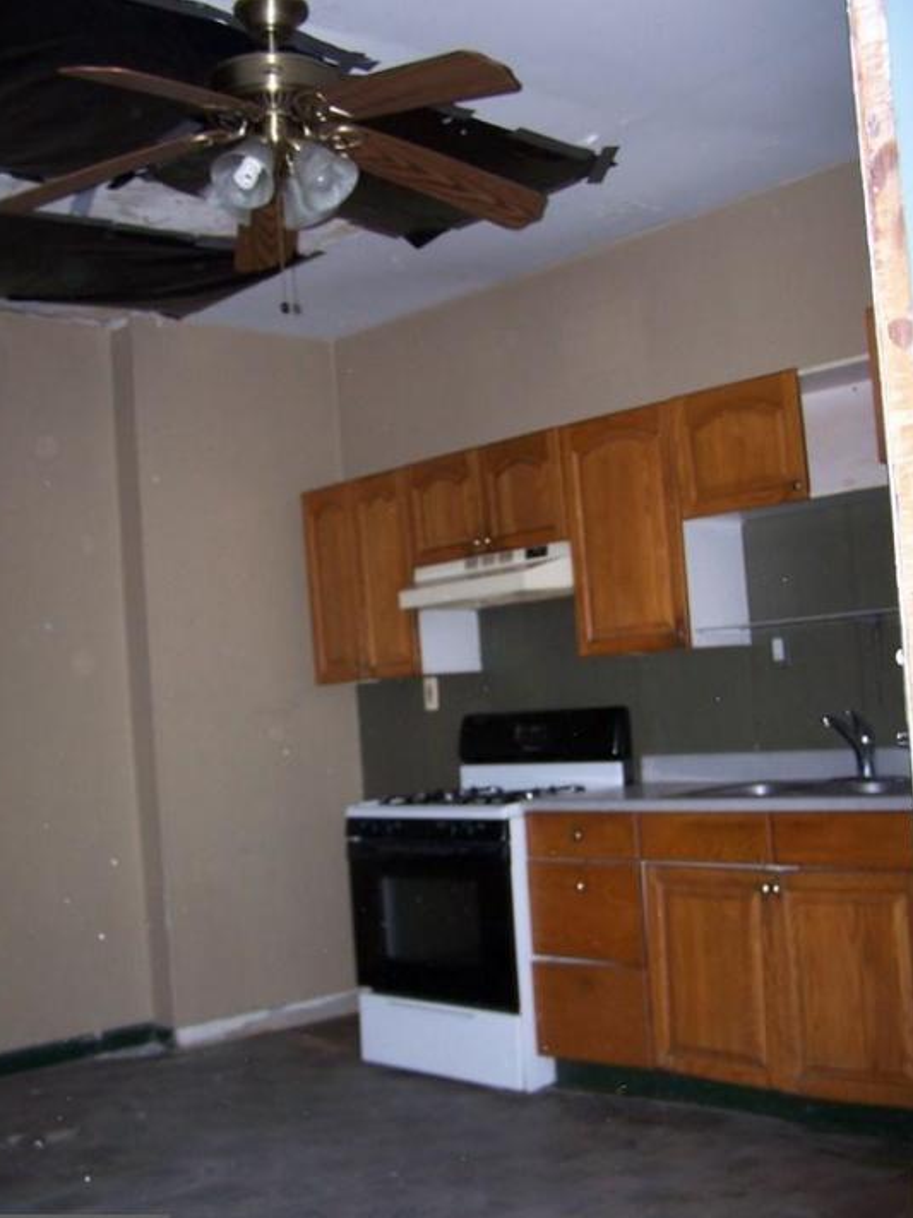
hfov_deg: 35.1
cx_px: 450
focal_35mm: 41
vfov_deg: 45.8
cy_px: 628
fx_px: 1442
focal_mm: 6.3
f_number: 2.8
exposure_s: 1/60
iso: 80
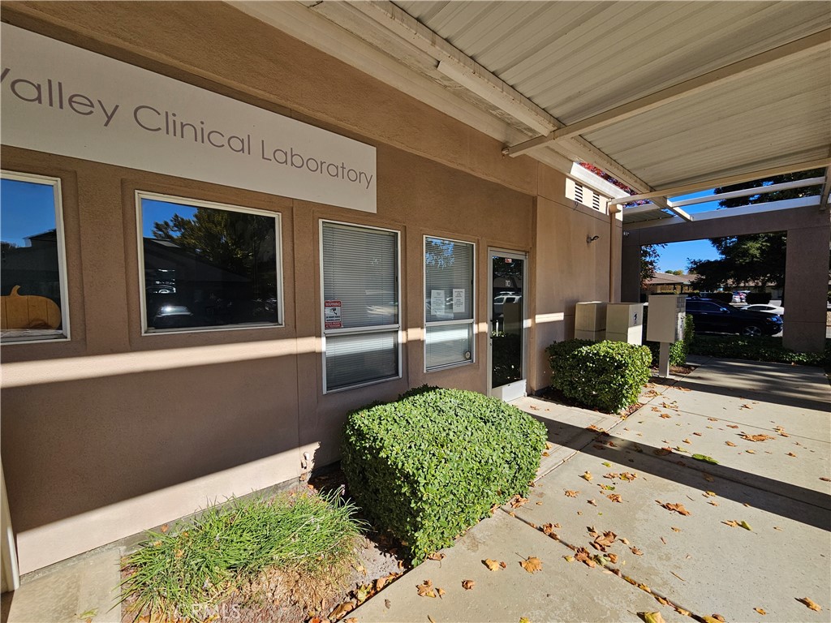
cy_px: 312
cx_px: 416
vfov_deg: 89.9
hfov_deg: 106.2
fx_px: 312
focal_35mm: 13
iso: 50
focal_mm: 2.2
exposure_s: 1/1497
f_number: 2.2
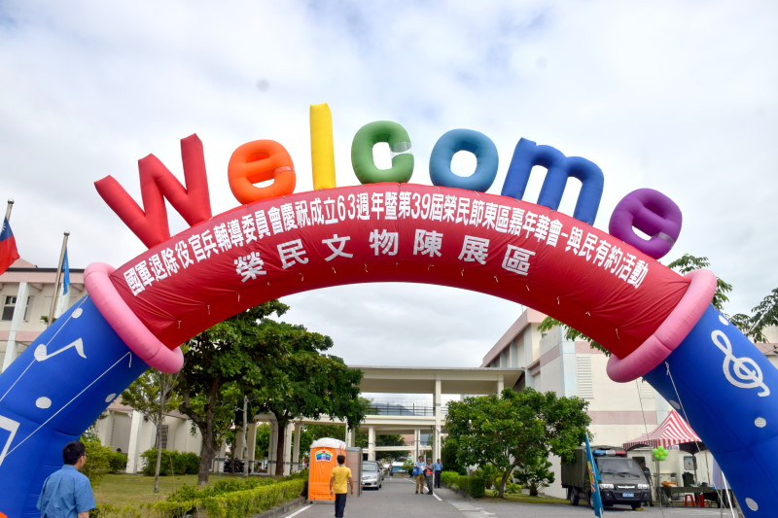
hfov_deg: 67.4
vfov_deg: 47.9
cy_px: 259
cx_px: 389
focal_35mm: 27
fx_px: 583
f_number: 10
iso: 200
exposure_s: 1/400
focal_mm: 18
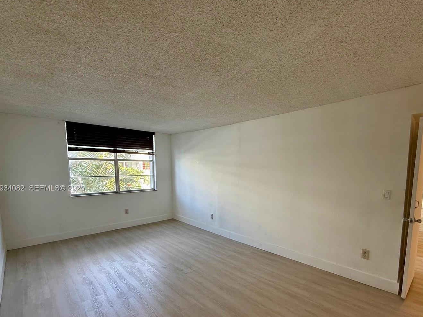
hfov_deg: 90.5
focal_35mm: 17
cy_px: 189
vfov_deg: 74.0
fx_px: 208
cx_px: 241
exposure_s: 1/120
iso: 125
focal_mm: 2.22
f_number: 2.2
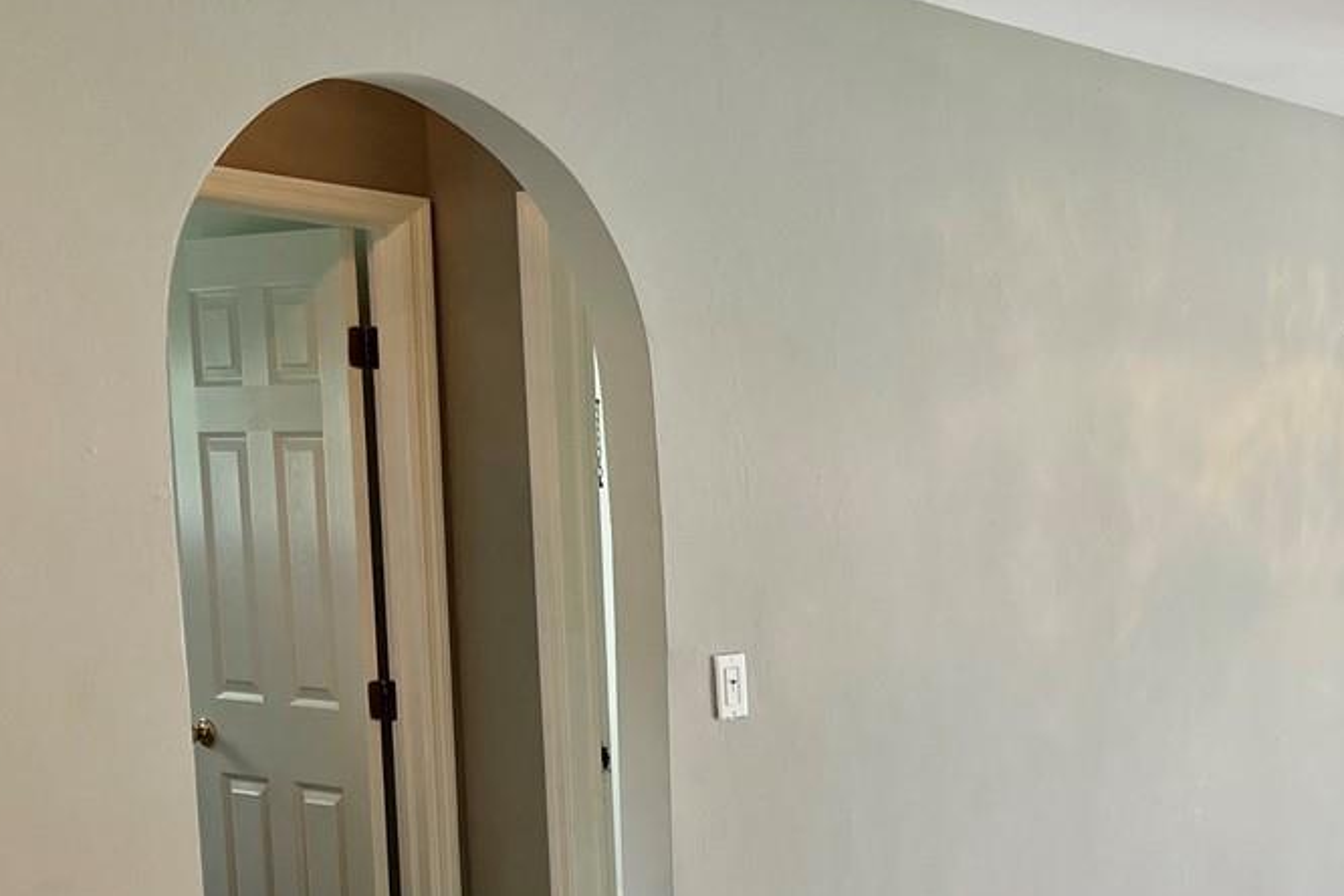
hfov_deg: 29.3
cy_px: 1031
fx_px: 2426
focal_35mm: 65
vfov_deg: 19.8
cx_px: 1292
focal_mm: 5.7
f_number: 1.5
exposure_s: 1/149
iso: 50
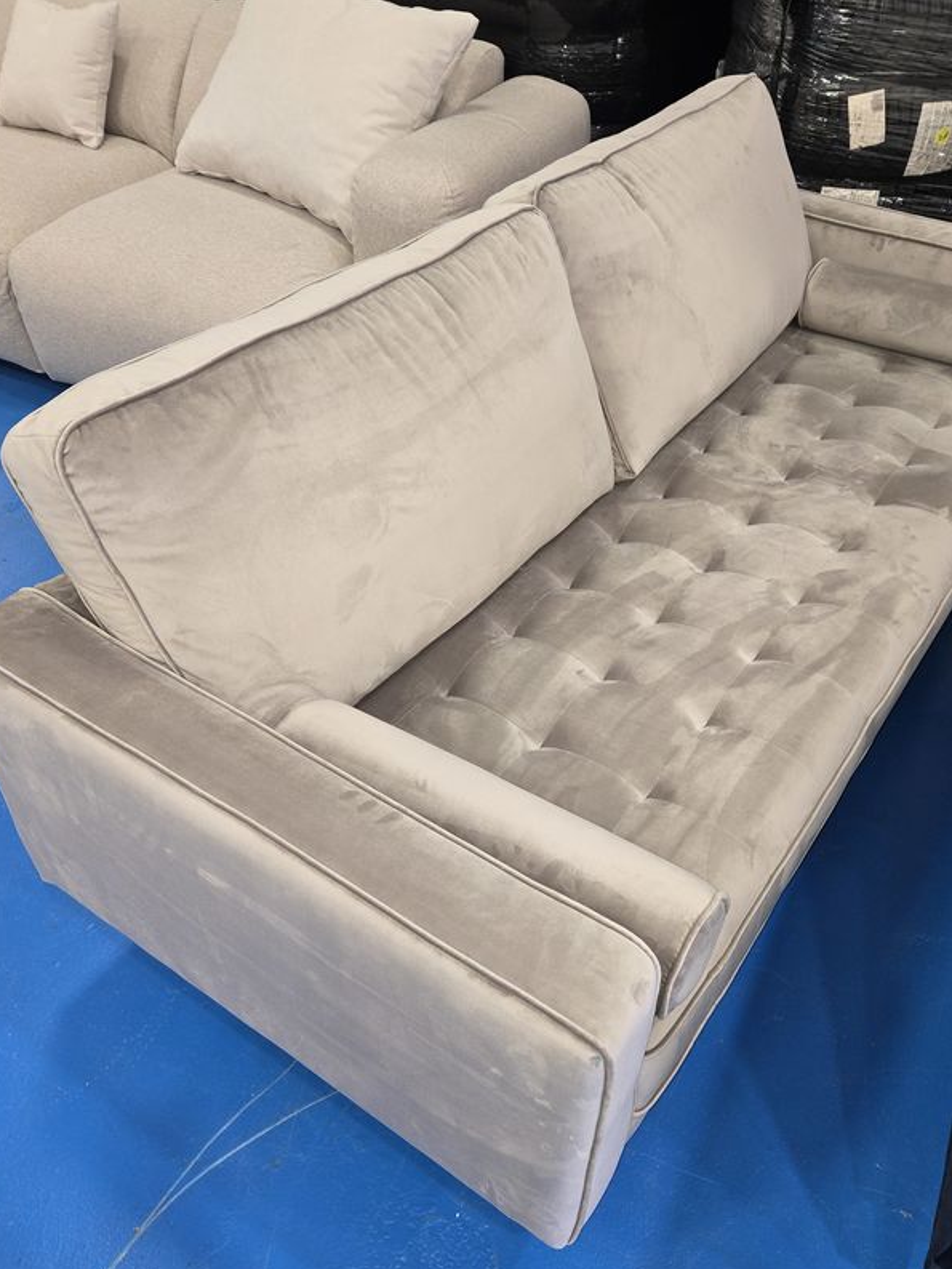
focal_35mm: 29
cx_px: 530
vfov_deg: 61.6
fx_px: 1063
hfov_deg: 48.1
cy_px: 671
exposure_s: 1/33
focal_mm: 5.4
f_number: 1.8
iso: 100
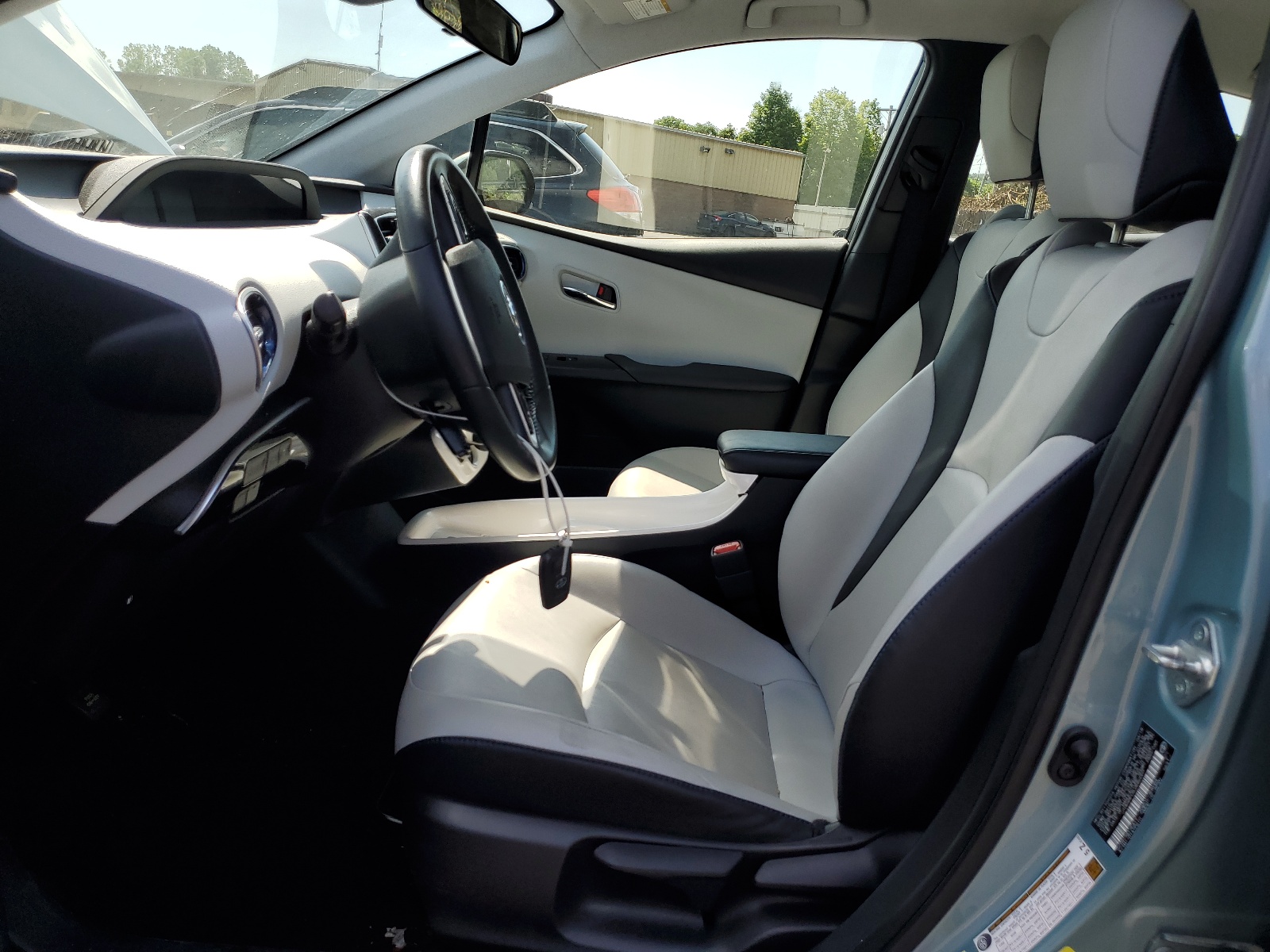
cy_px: 476
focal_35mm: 26
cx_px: 635
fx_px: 954
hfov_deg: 67.3
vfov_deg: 53.1
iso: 50
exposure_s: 1/1667
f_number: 1.5
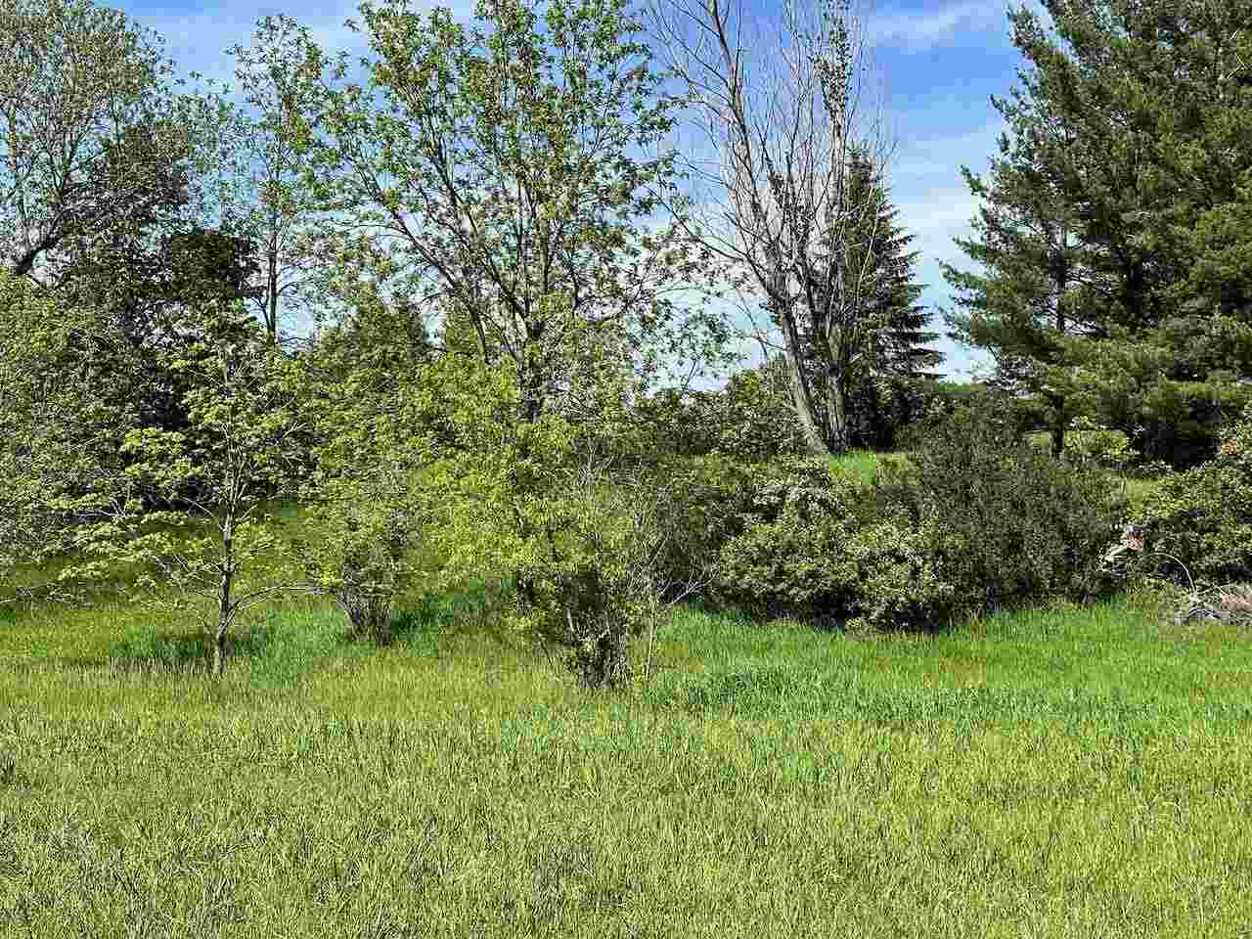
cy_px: 470
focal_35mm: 48
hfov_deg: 39.7
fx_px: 1736
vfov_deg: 30.3
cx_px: 626
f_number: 1.78
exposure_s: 1/3058
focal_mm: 6.86
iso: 64
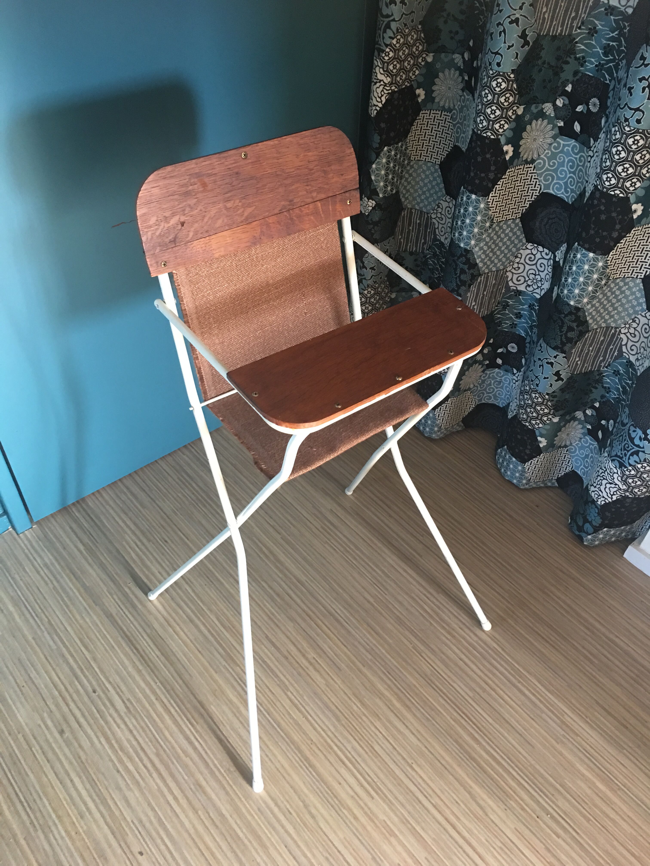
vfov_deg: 61.7
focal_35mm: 29
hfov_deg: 48.2
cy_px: 433
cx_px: 325
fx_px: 726
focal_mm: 4.15
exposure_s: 1/17
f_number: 2.2
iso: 125
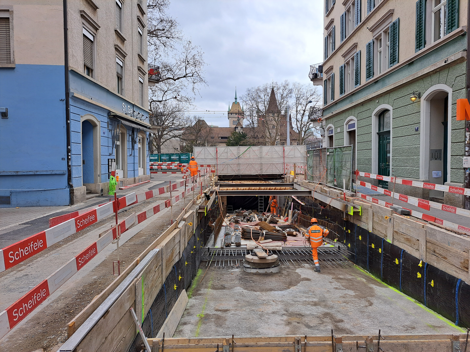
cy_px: 176
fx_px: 326
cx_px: 235
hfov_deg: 71.6
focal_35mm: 24
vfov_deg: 56.8
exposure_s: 1/485
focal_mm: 5.23
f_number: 1.8
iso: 50
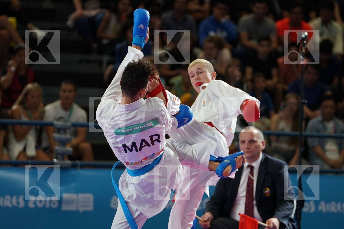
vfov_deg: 5.6
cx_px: 172
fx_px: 2350
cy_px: 114
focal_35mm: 246
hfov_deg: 8.4
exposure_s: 1/1000
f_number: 2.8
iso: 1250
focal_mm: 164
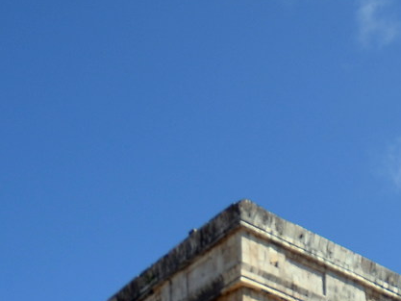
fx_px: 1249
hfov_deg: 18.2
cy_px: 714
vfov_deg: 11.5
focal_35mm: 108
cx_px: 245
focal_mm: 13
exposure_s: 1/2000
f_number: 3.5
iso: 125
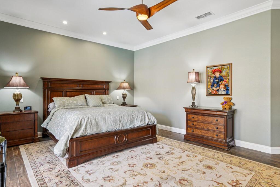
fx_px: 148
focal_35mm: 19
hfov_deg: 86.9
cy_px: 94
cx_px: 140
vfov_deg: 64.5
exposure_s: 1/8
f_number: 7.1
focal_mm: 19
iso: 400
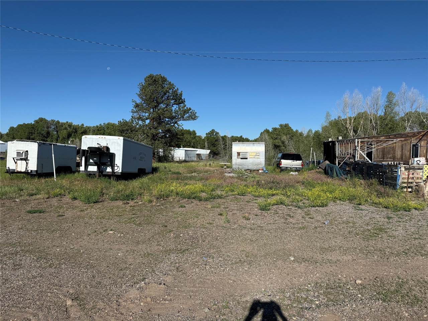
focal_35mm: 24
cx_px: 214
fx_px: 297
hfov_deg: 71.6
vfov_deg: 56.8
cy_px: 160
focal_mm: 6.76
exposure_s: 1/8130
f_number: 1.78
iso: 100
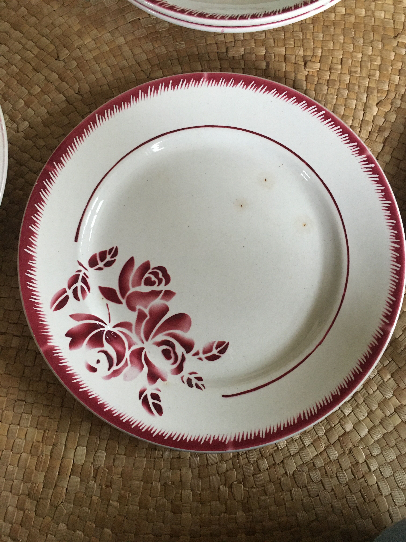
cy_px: 271
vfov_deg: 61.7
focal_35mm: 29
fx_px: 454
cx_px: 203
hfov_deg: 48.2
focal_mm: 4.15
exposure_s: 1/33
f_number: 2.2
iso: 200
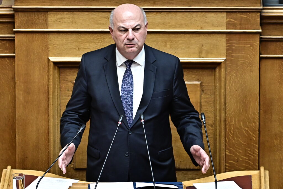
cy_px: 94
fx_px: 2359
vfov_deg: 4.6
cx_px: 142
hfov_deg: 6.9
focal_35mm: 300
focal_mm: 200
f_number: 2.8
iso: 1600
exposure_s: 1/640
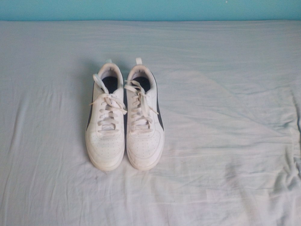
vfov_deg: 46.8
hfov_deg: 60.0
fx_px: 261
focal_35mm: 30
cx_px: 150
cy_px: 113
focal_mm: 4.1
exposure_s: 1/30
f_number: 3.3
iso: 320
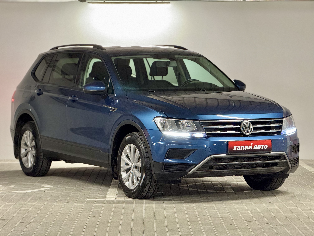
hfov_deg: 16.4
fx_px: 1089
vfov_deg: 12.3
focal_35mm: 120
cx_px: 157
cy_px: 118
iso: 400
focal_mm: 15.66
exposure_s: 1/50
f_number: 2.8
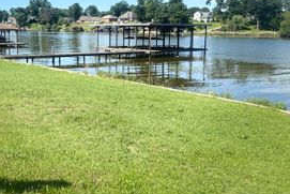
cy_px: 73
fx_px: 347
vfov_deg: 31.1
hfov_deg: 45.1
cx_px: 110
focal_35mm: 43
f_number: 1.6
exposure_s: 1/2710
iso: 50
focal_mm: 5.96
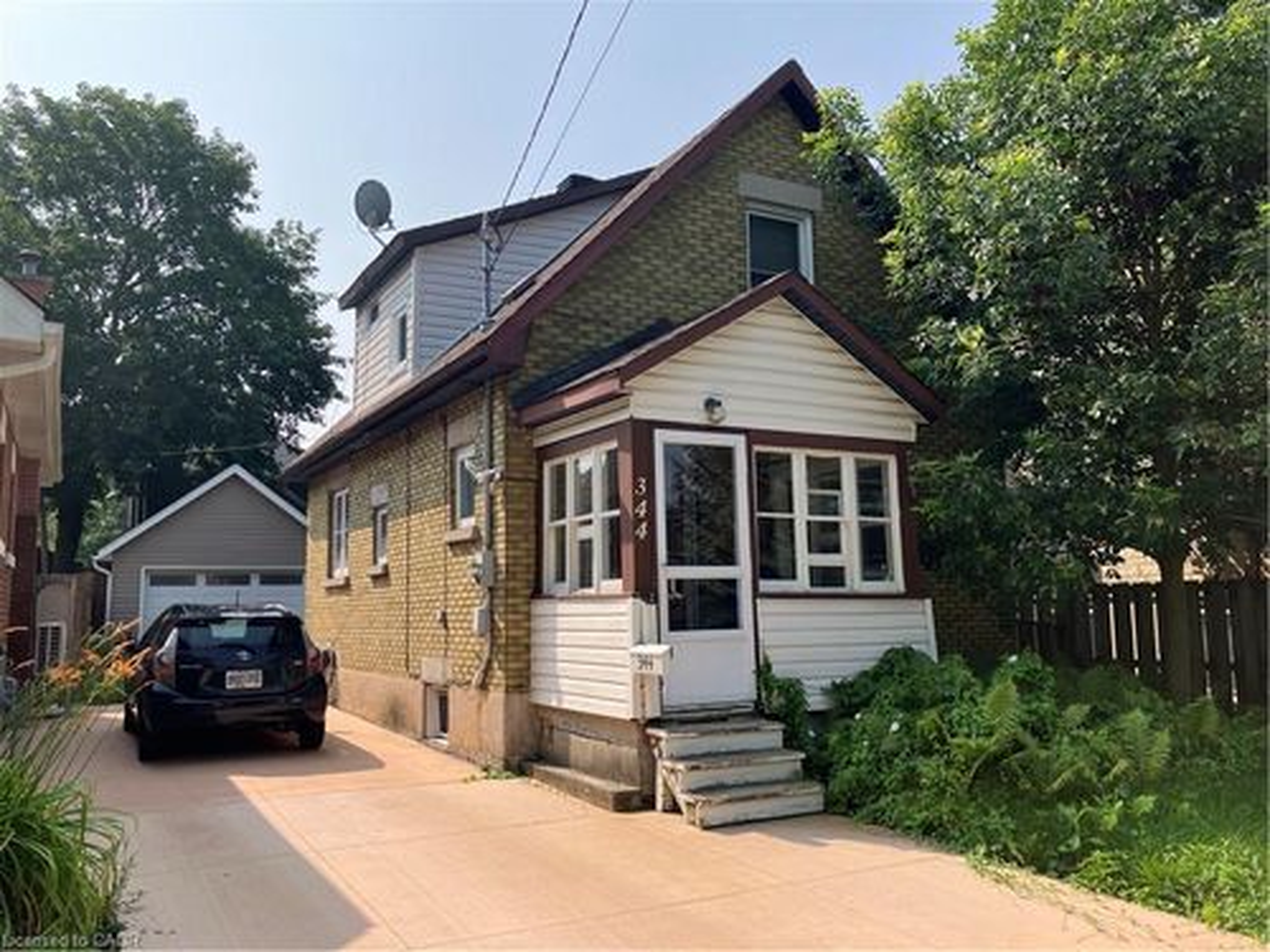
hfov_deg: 63.4
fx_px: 1027
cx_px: 635
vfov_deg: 49.7
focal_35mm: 28
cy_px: 476
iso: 32
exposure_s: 1/1230
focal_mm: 3.99
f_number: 1.8
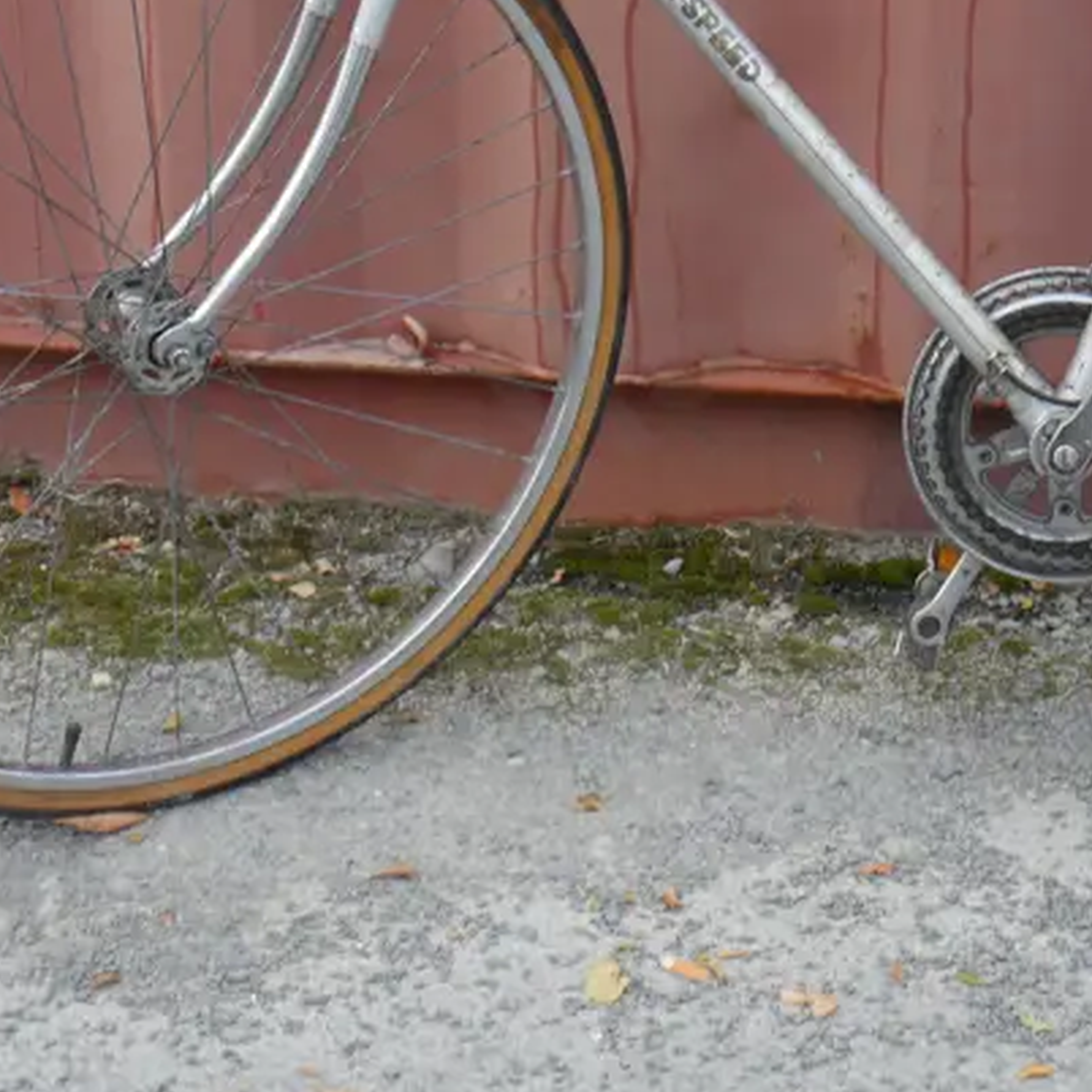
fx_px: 3855
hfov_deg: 16.0
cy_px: 170
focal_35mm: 108
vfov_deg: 16.0
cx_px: 902
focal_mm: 24
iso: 200
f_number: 5.2
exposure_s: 1/80
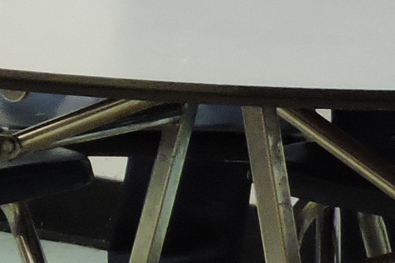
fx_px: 5288
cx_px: -903
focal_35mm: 482
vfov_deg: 2.9
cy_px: 108
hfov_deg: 4.1
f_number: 3.9
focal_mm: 12.5
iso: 400
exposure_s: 1/40
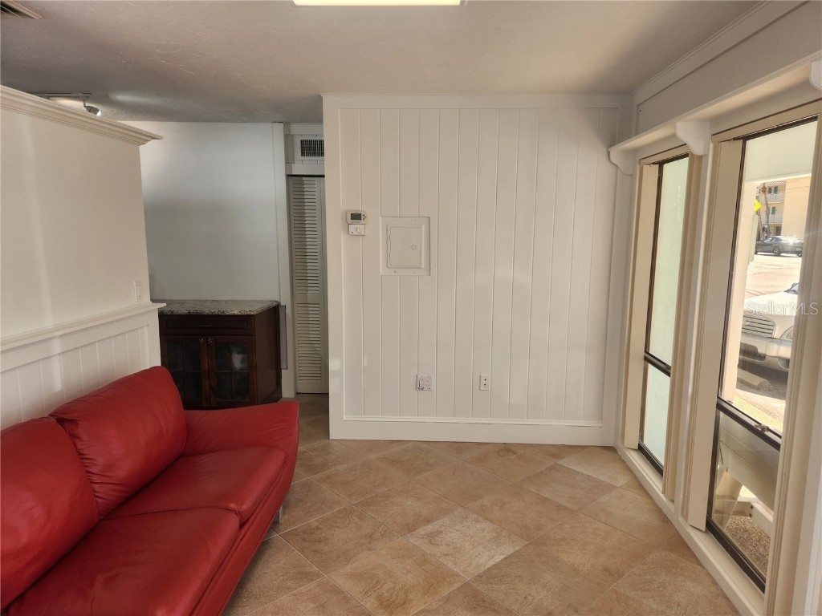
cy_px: 308
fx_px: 546
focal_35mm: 23
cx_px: 411
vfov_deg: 58.9
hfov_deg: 73.9
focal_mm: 5.4
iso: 40
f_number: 1.8
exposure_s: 1/120
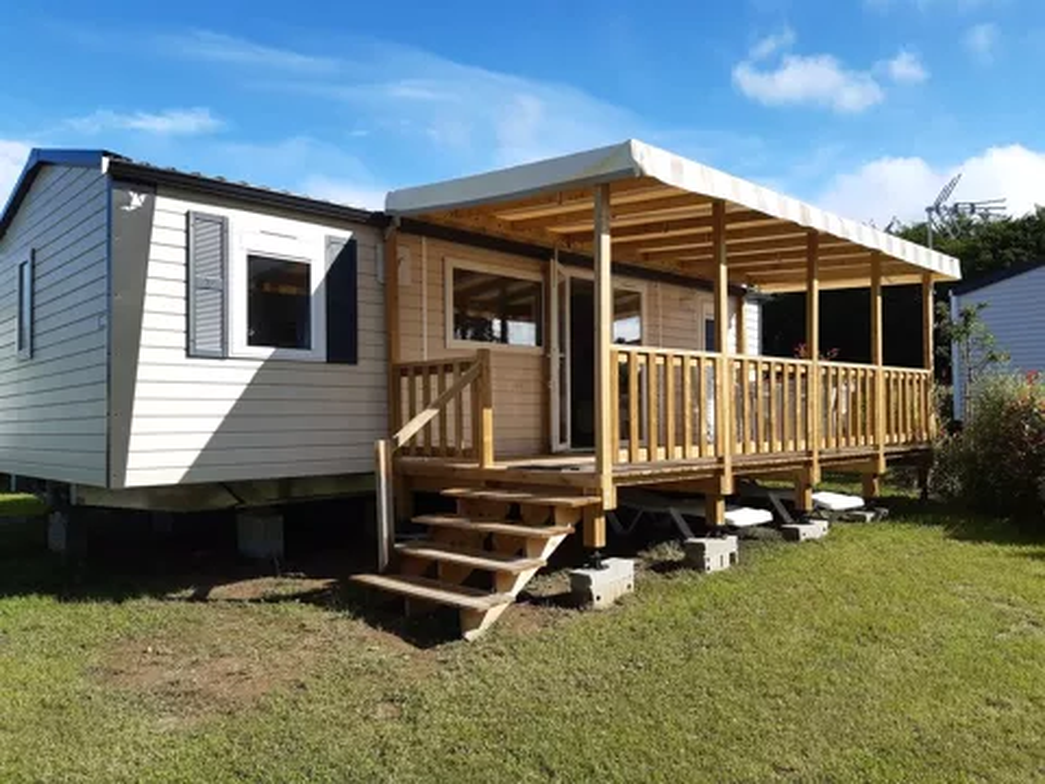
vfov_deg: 53.1
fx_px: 785
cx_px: 522
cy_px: 392
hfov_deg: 67.3
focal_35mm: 26
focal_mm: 3.92
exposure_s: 1/1567
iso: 40
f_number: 1.7
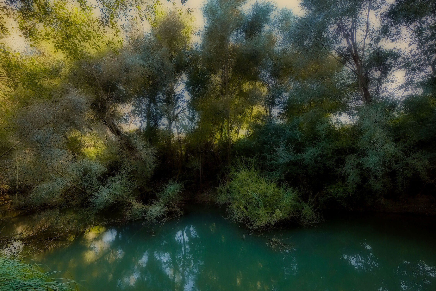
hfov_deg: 96.7
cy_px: 150
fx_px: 194
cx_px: 207
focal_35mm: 16
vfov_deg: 73.7
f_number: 8
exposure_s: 1/70
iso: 1600
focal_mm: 10
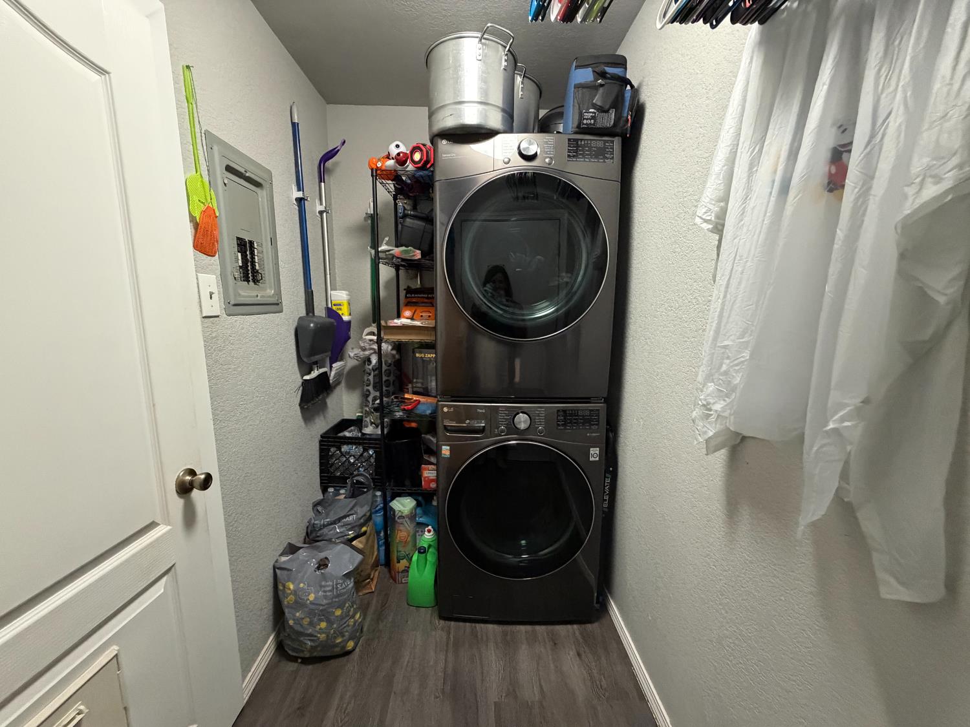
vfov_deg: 85.7
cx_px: 485
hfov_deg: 102.1
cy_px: 364
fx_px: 392
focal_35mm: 14
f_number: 2.2
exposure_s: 1/60
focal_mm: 2.22
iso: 640
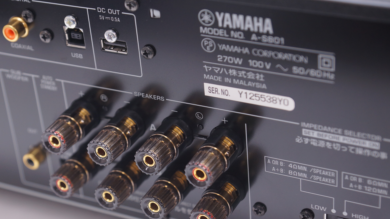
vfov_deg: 12.0
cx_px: 140
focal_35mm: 101
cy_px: 148
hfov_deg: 21.1
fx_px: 1044
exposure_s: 1/80
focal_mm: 50
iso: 200
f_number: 3.5
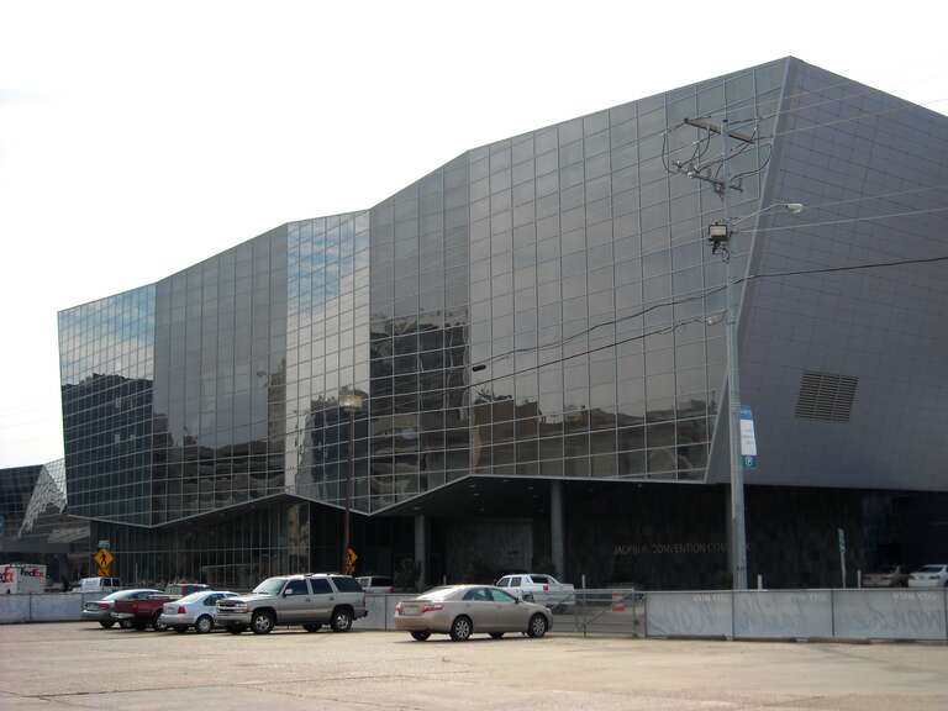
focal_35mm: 54
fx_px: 1479
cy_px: 356
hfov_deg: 35.5
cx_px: 474
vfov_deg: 27.0
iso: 64
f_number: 3.3
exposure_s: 1/707
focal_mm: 8.8
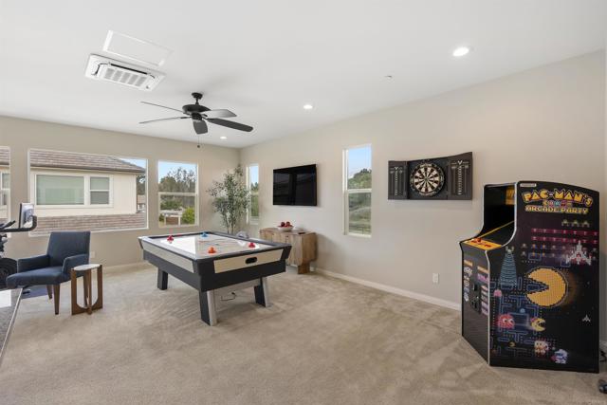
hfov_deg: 96.7
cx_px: 304
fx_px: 270
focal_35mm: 16
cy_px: 202
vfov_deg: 73.8
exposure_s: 1/15
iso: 500
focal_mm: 16
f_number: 8
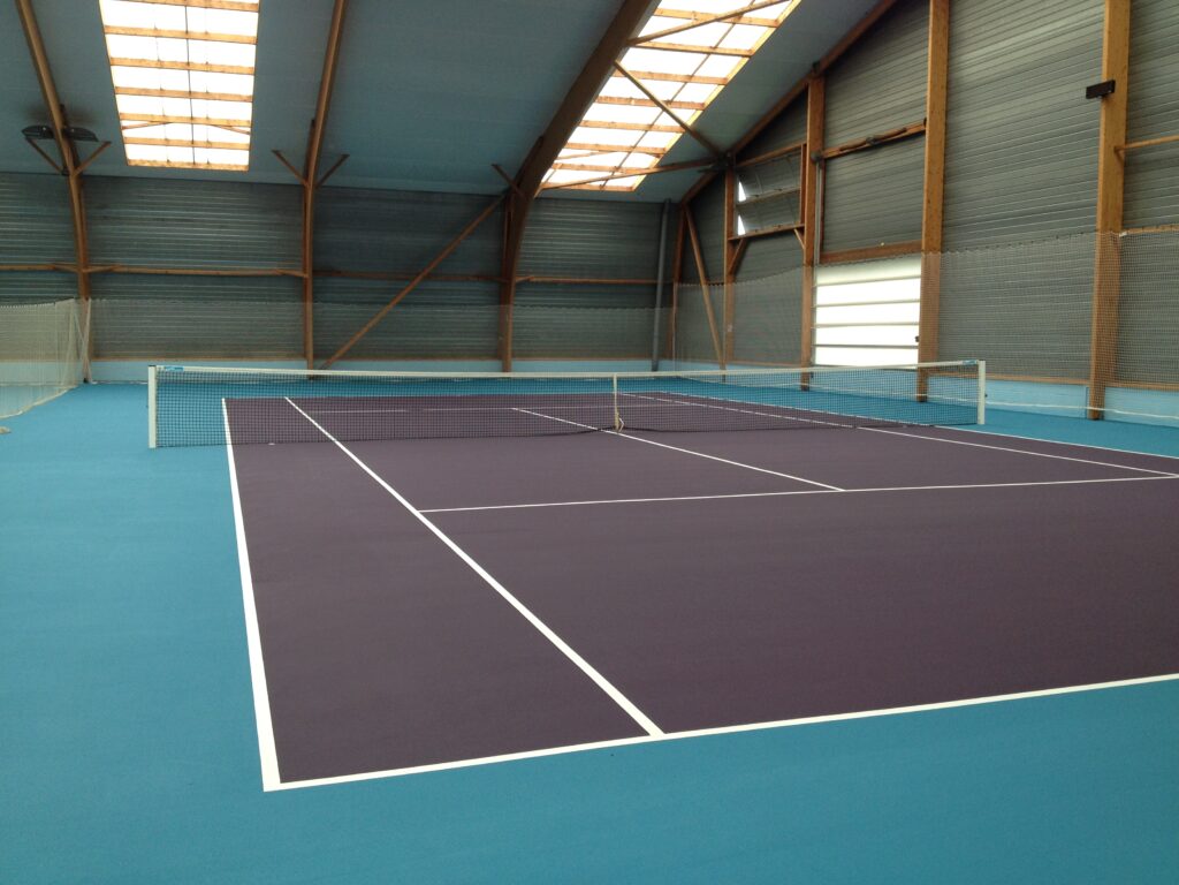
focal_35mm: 35
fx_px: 1192
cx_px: 590
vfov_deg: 40.7
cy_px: 442
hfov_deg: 52.6
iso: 64
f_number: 2.4
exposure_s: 1/60
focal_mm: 4.28
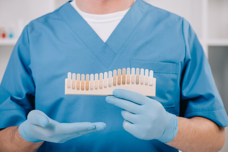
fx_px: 665
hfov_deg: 19.5
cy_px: 76
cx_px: 114
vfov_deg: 13.0
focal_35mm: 105
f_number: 4
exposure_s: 1/160
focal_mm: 105
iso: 160
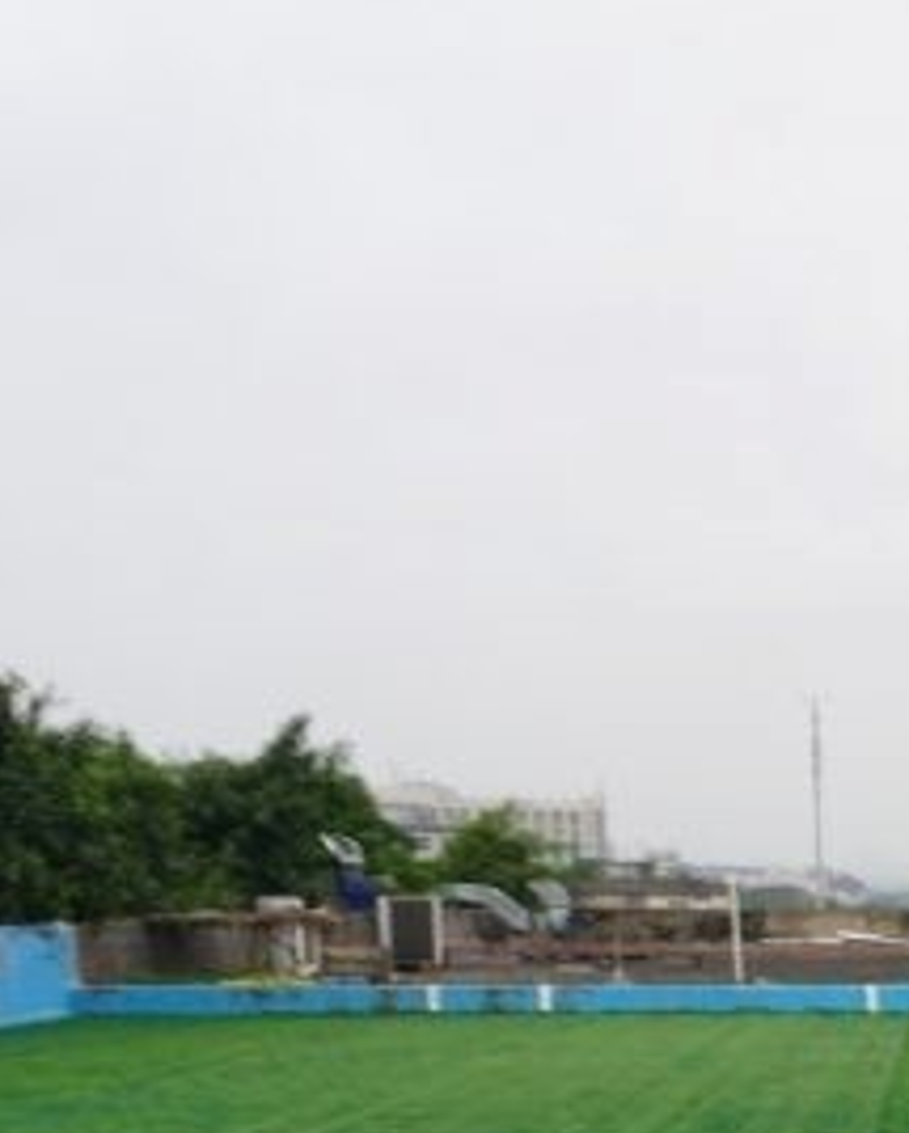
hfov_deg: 13.9
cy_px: 1220
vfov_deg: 21.2
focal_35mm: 86
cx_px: 2021
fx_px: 2887
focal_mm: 16
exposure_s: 1/80
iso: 100
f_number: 5.6
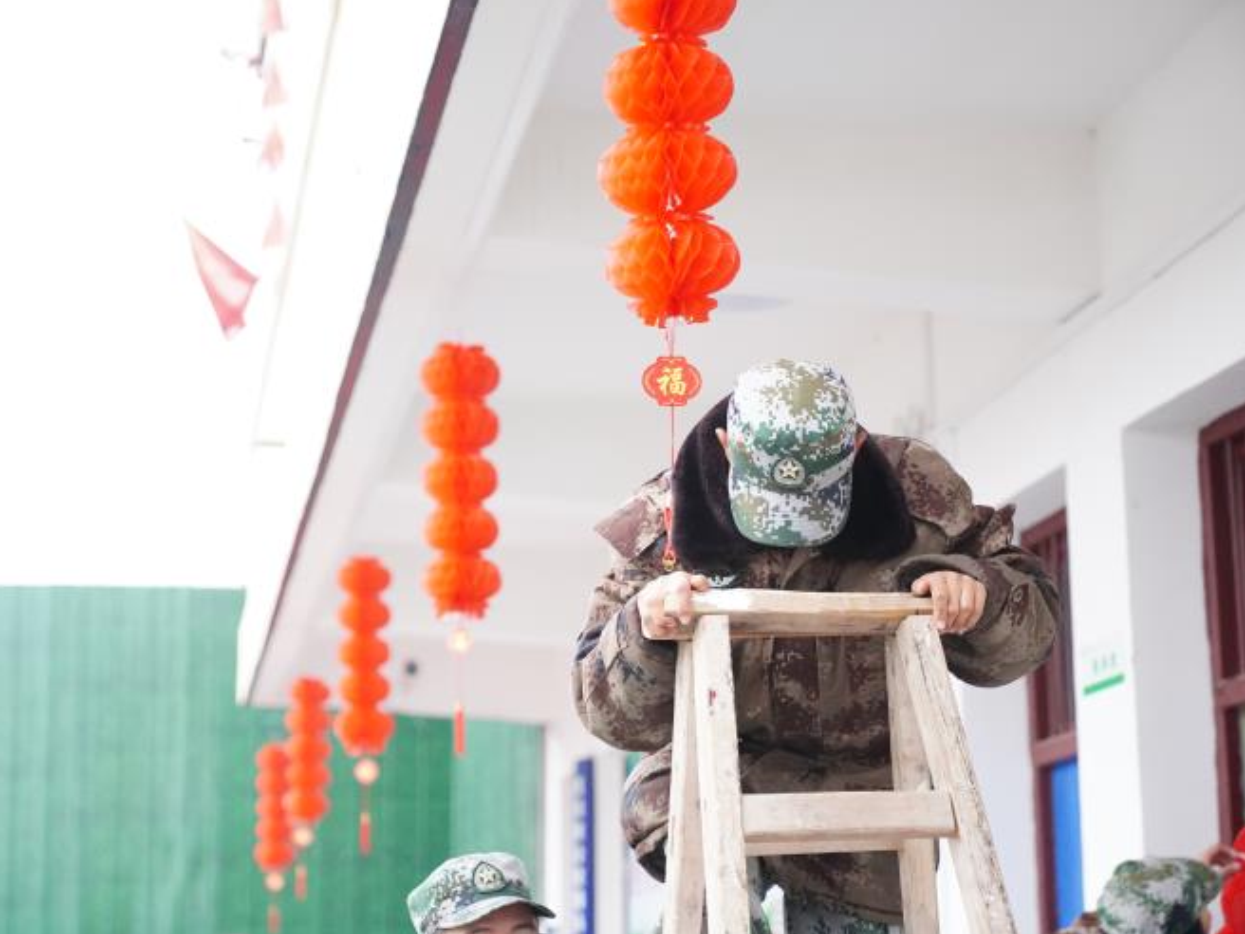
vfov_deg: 19.1
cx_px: 548
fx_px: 2769
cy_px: 467
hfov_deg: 25.3
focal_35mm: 77
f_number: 2.8
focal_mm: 70
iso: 8000
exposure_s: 1/3200
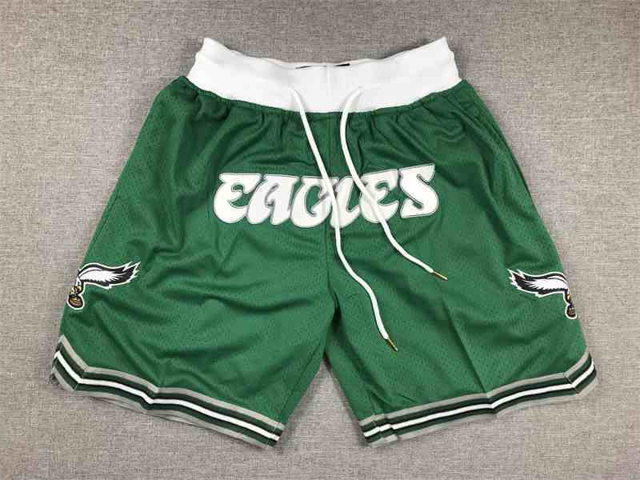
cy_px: 240
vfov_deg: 49.7
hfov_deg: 63.4
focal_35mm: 28
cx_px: 320
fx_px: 518
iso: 32
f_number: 1.8
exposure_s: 1/100
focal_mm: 3.99
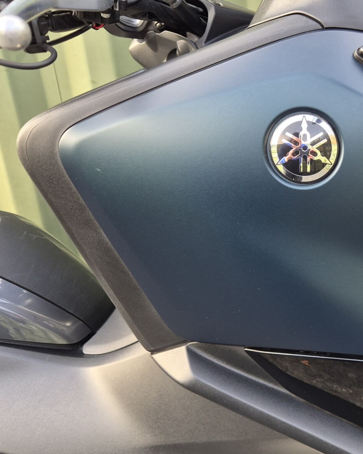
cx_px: 324
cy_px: 216
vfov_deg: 44.8
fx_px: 551
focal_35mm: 41
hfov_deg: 34.5
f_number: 1.8
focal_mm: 5.4
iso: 200
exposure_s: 1/180
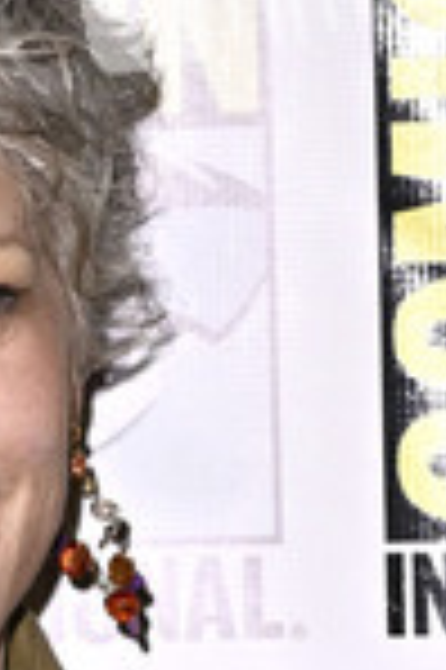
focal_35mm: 183
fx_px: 3408
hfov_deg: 7.4
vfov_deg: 11.2
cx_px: -108
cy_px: 643
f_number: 4.5
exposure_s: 1/320
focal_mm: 68
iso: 1600
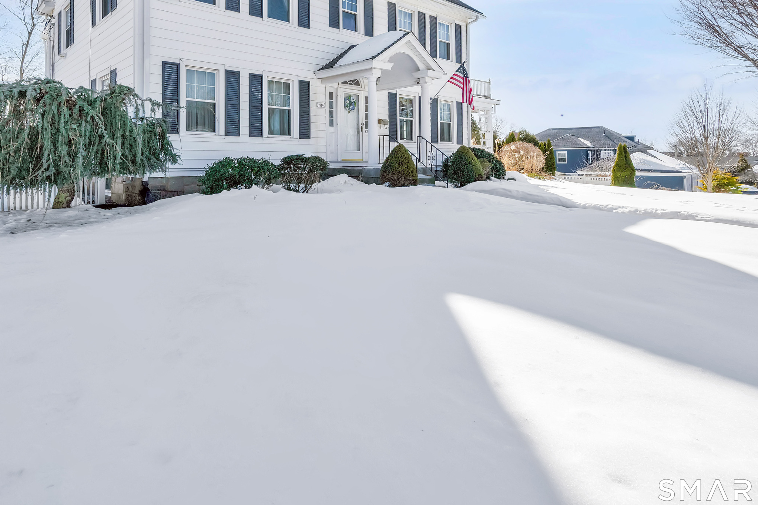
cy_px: 131
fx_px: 442
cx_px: 259
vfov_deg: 56.7
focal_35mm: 21
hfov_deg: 78.8
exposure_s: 1/2000
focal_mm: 14
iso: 640
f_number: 9
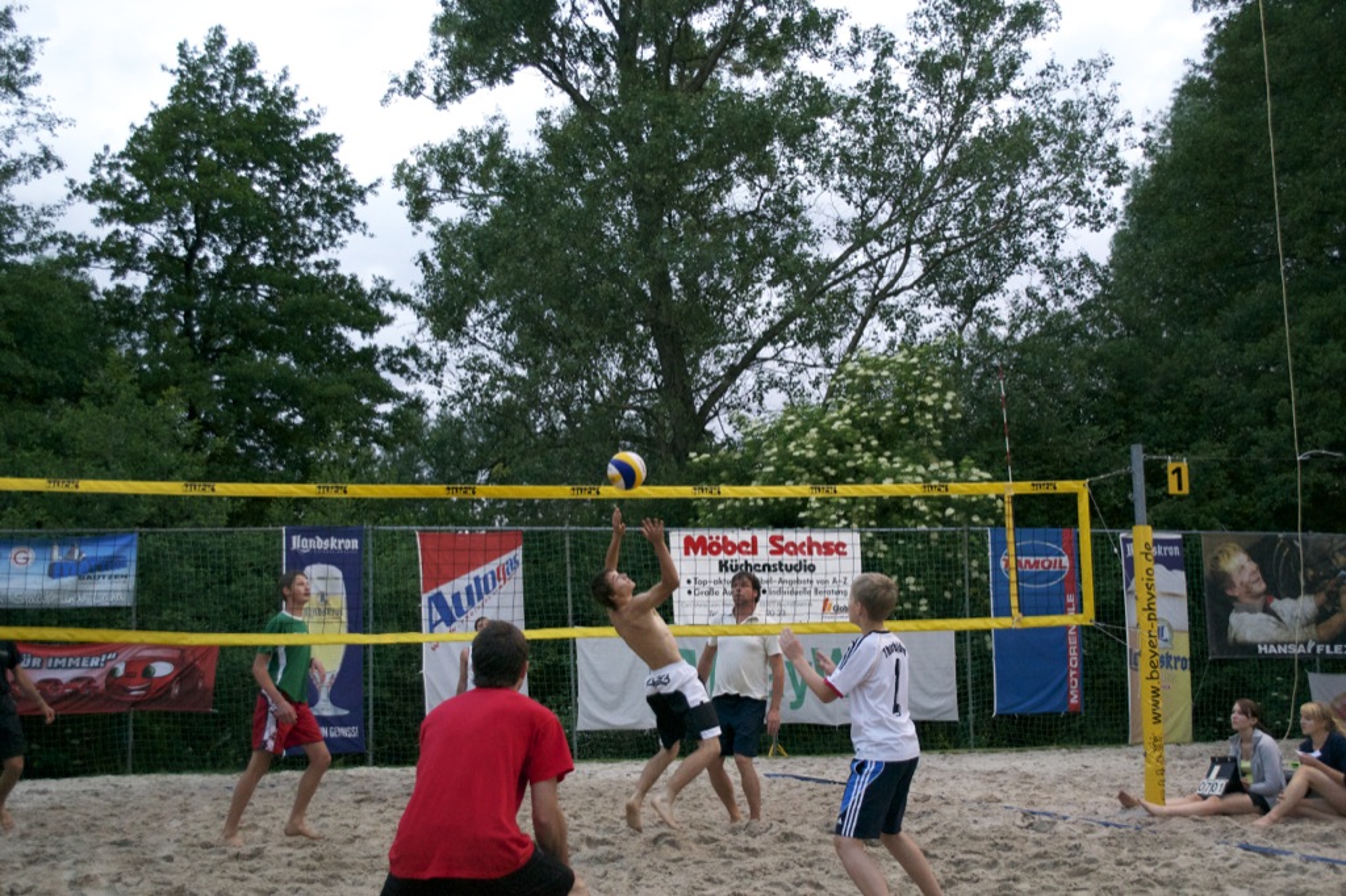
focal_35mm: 39
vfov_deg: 34.2
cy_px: 448
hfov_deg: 49.6
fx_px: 1458
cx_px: 673
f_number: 4.2
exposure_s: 1/320
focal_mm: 26
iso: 3200
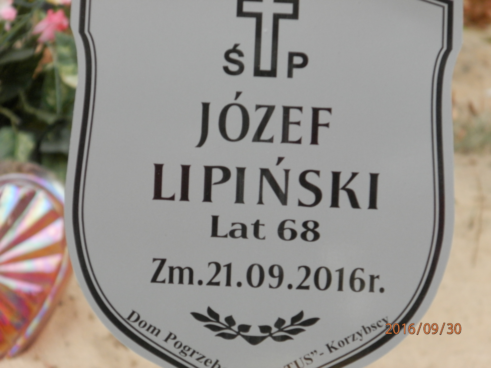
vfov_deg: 4.4
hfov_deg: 5.9
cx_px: 246
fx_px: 4752
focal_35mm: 335
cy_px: 184
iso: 200
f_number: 5.6
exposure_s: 1/40
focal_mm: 59.8
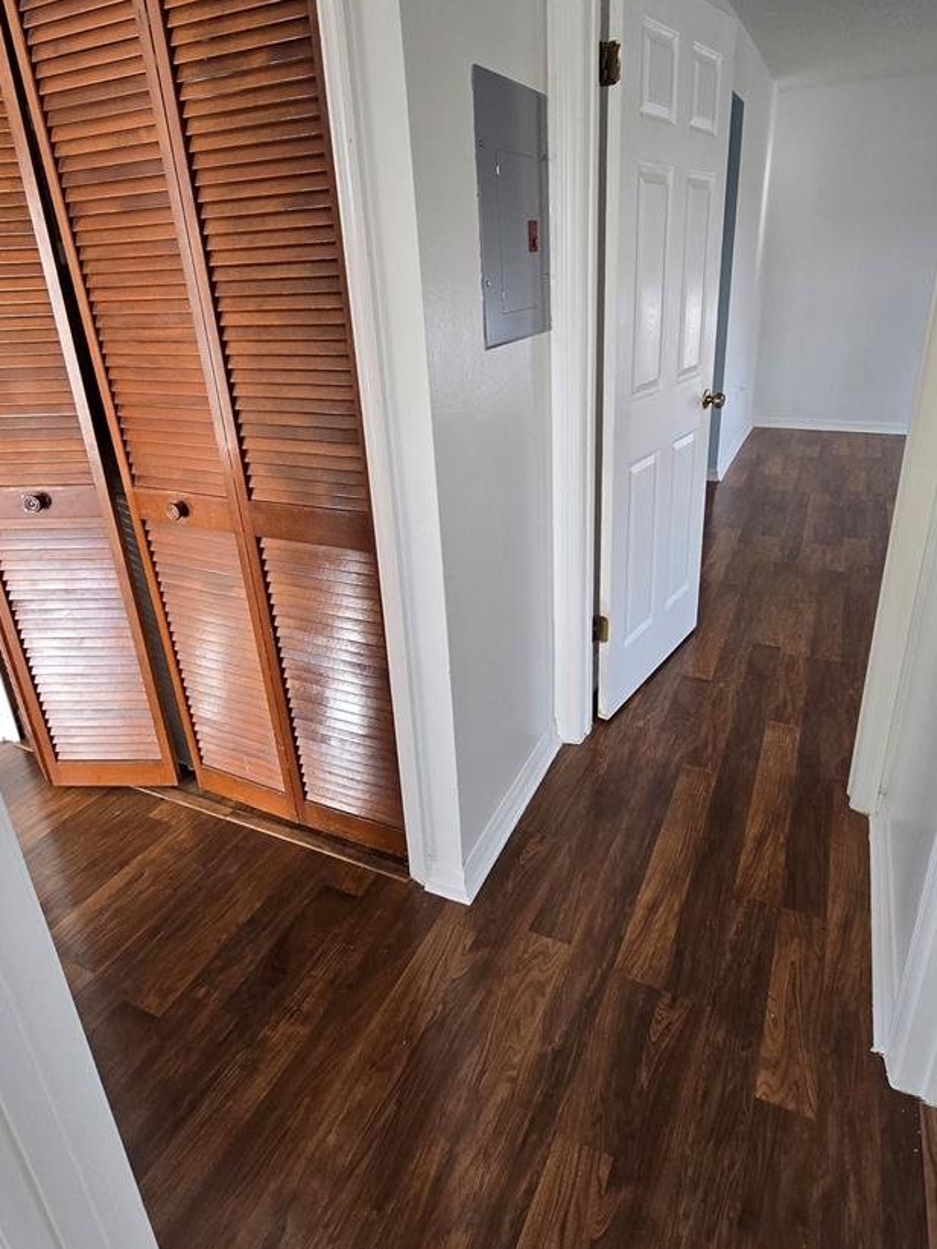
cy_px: 552
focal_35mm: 19
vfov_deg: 84.3
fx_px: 686
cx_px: 502
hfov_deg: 68.6
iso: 160
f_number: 2.2
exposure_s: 1/100
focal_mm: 2.2
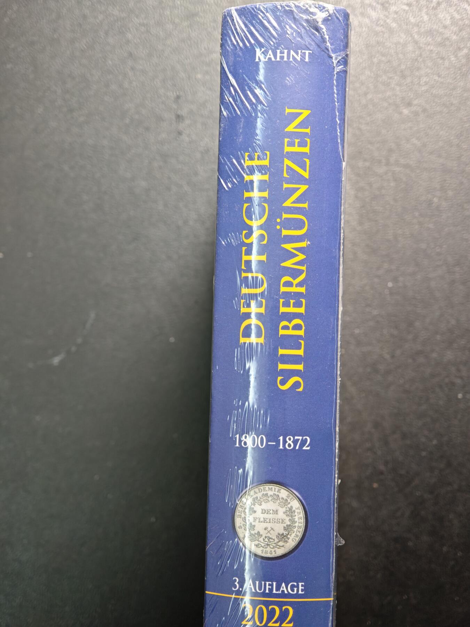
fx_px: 1086
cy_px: 314
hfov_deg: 24.4
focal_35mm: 60
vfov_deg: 32.2
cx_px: 235
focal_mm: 9
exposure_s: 1/54.1
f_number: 2
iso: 800
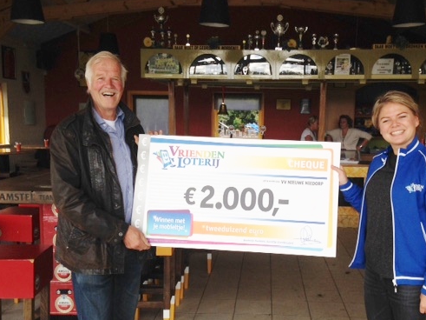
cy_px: 185
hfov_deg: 43.8
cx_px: 242
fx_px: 529
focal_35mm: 43
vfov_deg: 33.5
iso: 50
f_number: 2.4
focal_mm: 4.12
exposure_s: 1/232
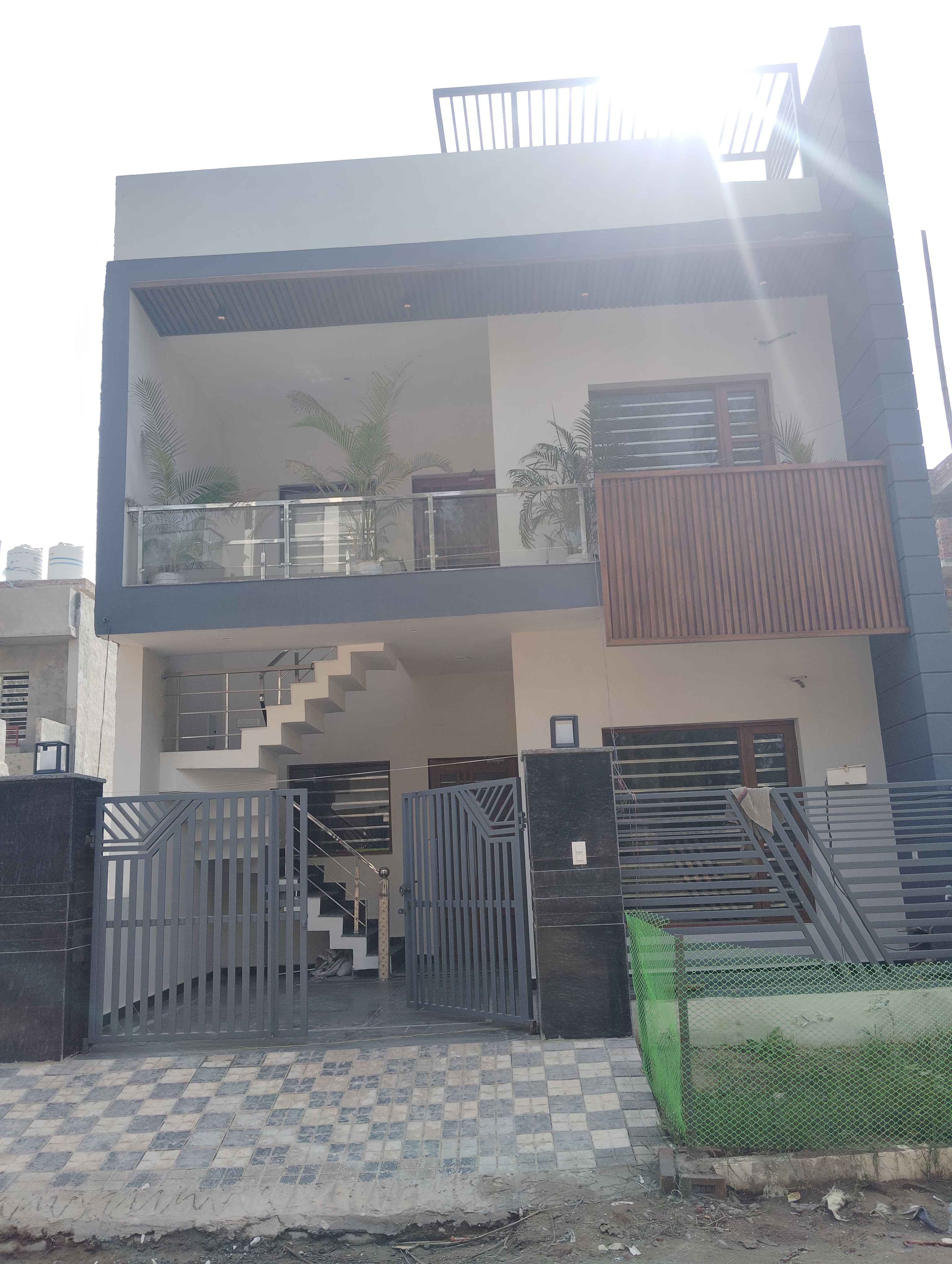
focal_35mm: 28
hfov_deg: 49.9
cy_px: 632
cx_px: 476
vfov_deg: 63.4
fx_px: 1024
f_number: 1.8
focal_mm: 4.22
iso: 50
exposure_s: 1/799
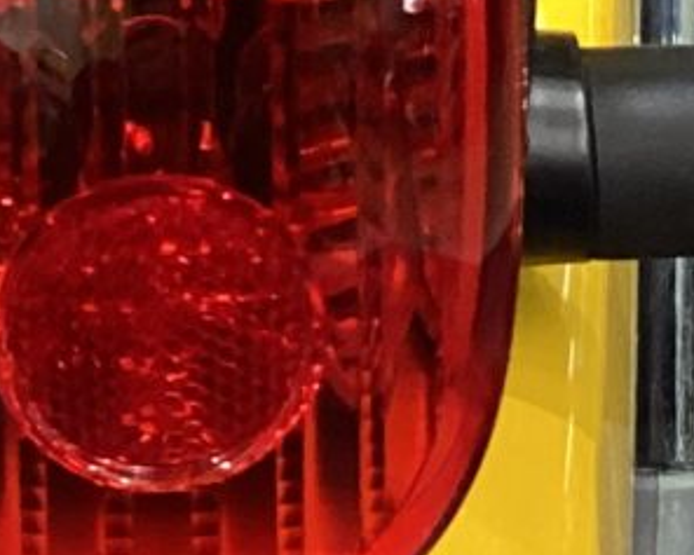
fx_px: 4027
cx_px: 244
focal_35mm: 196
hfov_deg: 9.8
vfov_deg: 7.8
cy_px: -138
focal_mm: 3.3
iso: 320
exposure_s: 1/50
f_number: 2.4
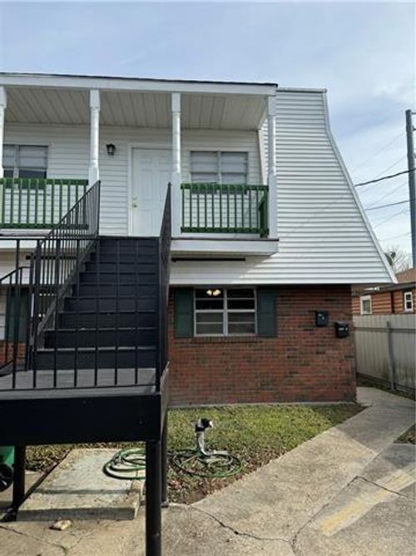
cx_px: 208
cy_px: 278
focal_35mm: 24
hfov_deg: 56.8
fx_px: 385
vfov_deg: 71.6
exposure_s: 1/3413
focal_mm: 6.86
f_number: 1.78
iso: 80
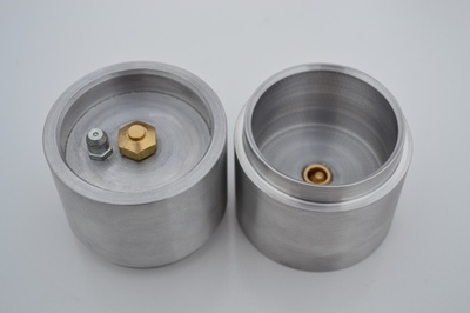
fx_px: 744
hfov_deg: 35.1
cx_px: 235
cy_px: 156
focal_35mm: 57
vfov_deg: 23.7
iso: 100
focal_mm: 38
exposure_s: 1/200
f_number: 7.1
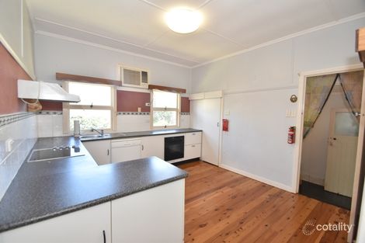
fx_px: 152
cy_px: 122
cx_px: 182
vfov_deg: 77.3
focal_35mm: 15
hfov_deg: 100.4
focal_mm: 10
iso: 800
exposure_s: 1/125
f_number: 5.6
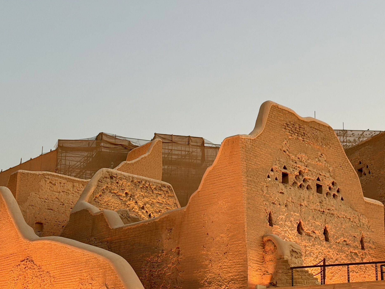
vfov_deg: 22.2
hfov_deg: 29.2
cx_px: 248
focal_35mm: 66
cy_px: 179
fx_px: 734
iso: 400
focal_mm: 6.76
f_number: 1.78
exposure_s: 1/40
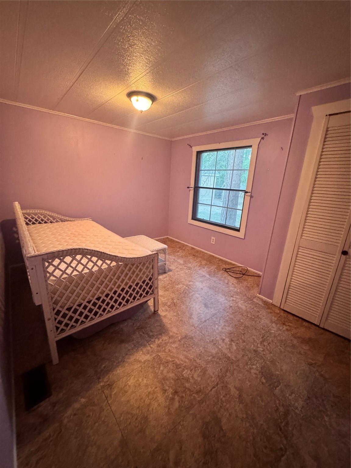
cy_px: 234
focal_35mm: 14
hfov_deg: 85.7
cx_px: 176
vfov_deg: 102.1
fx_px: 189
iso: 1000
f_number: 2.2
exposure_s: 1/60
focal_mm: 2.22
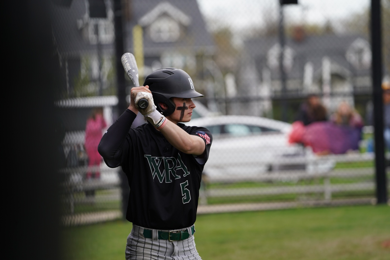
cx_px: 195
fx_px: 2168
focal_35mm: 200
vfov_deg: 6.9
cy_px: 130
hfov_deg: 10.3
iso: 100
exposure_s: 1/250
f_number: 4
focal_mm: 200
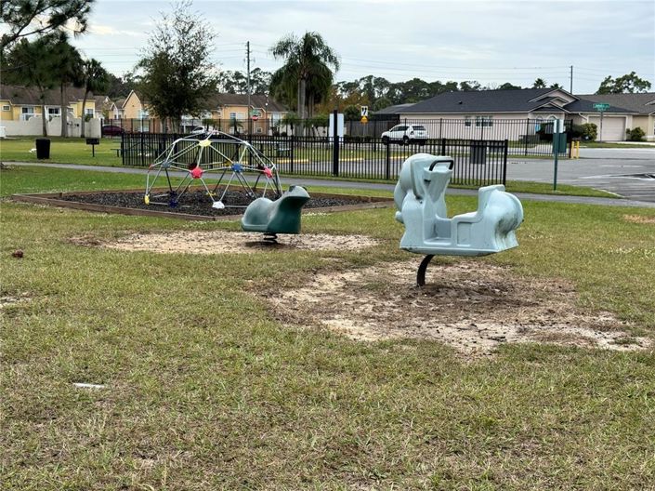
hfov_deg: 39.7
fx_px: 908
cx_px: 328
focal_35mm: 48
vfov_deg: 30.2
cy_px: 246
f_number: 1.78
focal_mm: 6.76
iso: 64
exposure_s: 1/1094
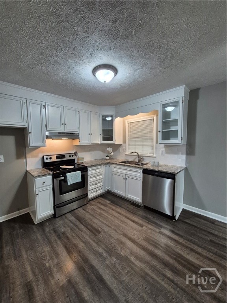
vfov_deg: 106.2
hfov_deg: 89.9
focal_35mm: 13
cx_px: 114
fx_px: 114
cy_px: 152
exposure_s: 1/60
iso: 250
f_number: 2.2
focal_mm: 1.74
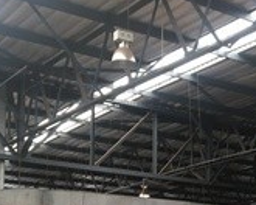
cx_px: 244
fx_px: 652
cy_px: 245
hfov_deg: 21.6
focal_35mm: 86
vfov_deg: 17.1
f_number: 2.2
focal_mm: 4.15
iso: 25
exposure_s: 1/33
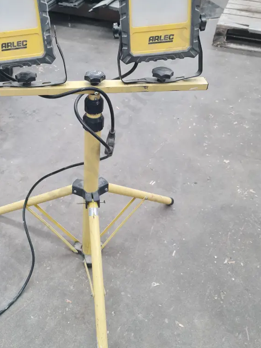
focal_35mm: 34
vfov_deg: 53.9
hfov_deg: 41.4
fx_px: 342
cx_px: 91
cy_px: 163
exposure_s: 1/100
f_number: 1.8
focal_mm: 7
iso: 200
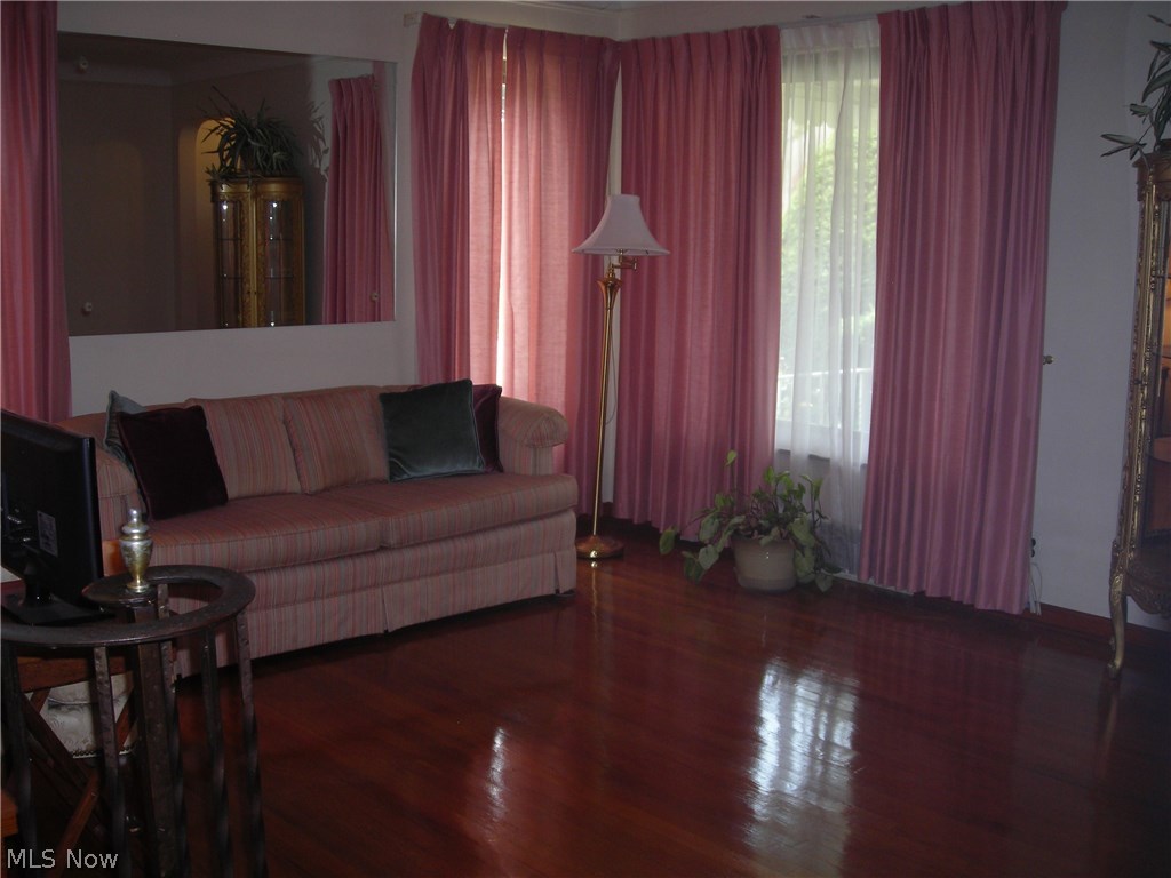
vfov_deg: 37.7
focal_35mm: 38
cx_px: 586
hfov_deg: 49.0
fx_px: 1285
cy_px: 439
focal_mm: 6.3
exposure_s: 1/60.1
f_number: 3.2
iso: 100
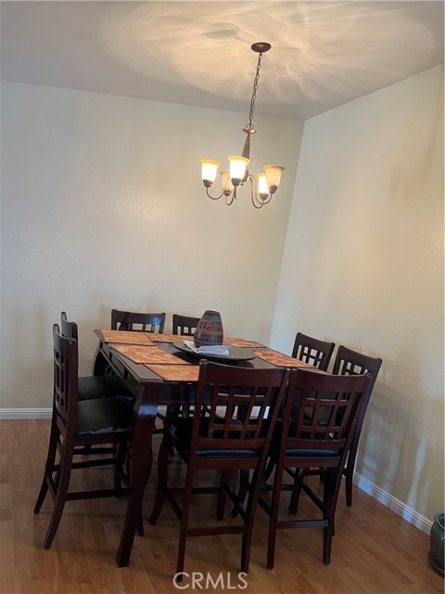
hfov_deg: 53.1
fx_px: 446
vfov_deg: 67.3
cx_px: 222
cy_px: 297
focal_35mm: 26
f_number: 1.5
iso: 320
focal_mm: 5.7
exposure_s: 1/60
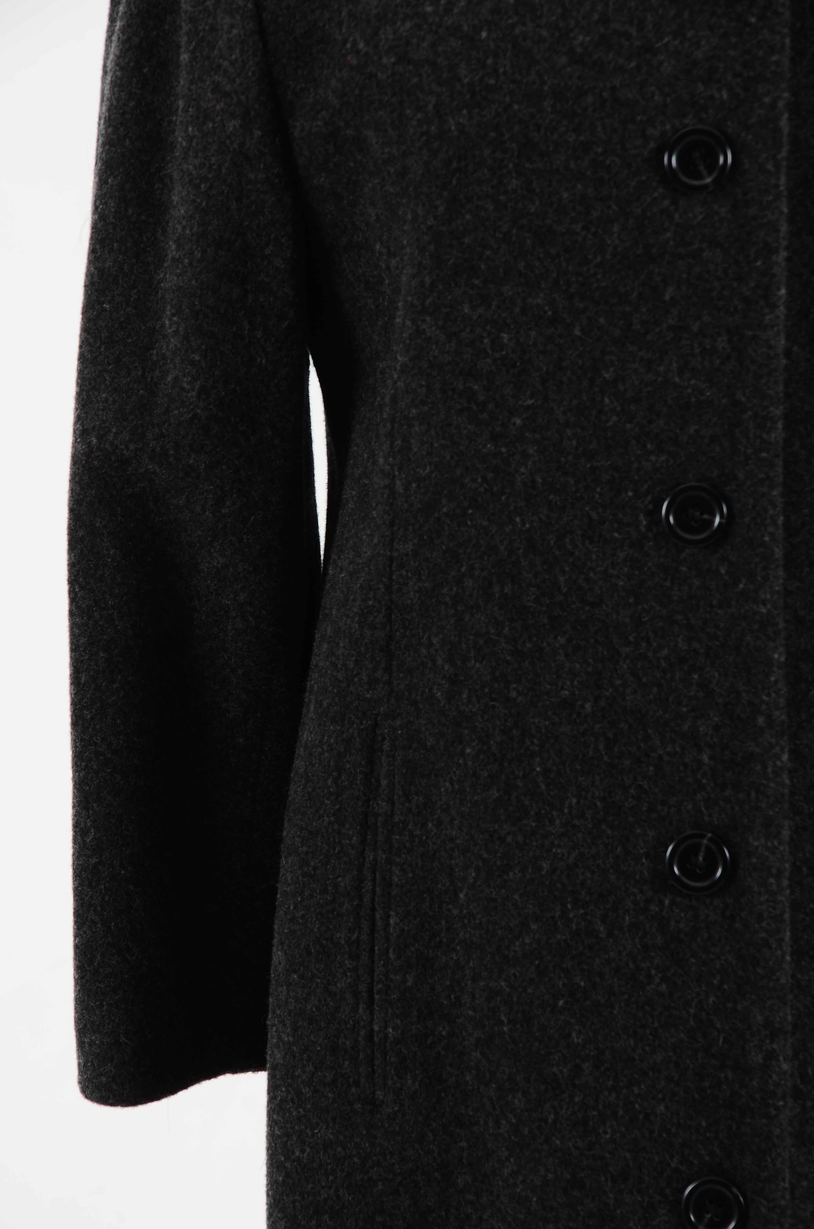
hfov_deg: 8.7
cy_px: 614
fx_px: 5366
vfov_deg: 13.1
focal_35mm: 158
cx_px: 407
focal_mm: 105
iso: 160
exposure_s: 1/80
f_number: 8
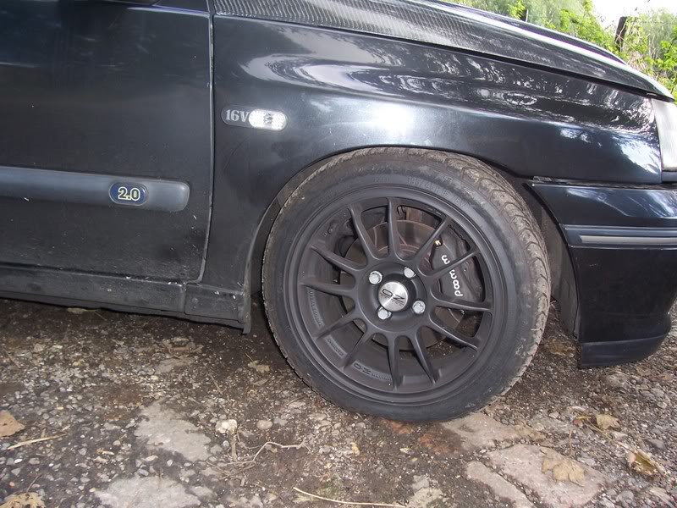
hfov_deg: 54.0
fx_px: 665
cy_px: 254
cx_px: 338
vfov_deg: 41.8
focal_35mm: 34
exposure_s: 1/60
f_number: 2.7
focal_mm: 5.6
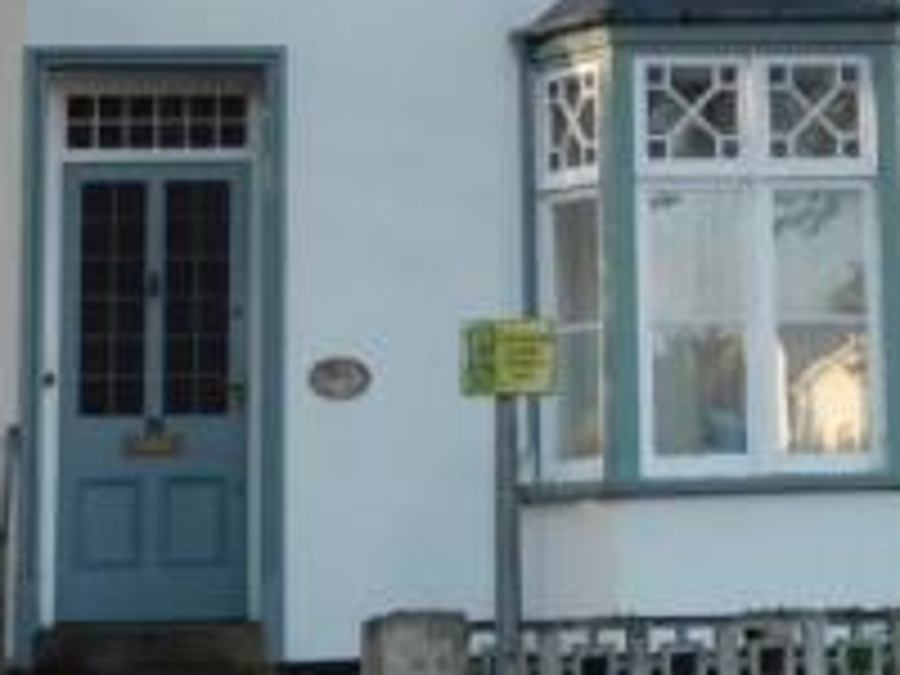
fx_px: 3406
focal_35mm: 131
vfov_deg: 11.1
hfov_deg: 15.0
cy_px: -124
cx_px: 691
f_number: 3.7
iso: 125
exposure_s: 1/100
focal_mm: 8
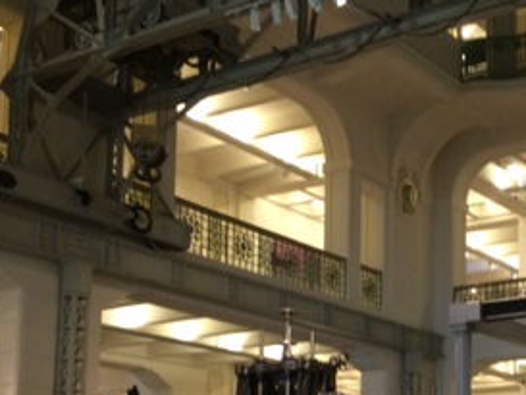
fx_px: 1034
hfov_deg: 27.6
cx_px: 464
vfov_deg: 21.0
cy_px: 385
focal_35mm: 68
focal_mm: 4.15
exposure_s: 1/33
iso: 200
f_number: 2.2
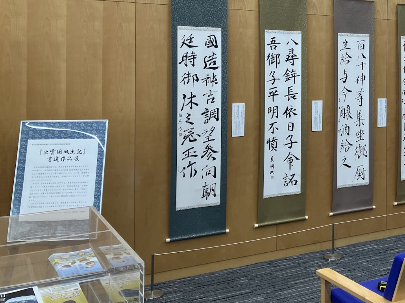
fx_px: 573
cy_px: 66
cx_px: 339
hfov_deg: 37.2
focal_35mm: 49
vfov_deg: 29.1
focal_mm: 3.99
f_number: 1.8
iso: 80
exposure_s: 1/107
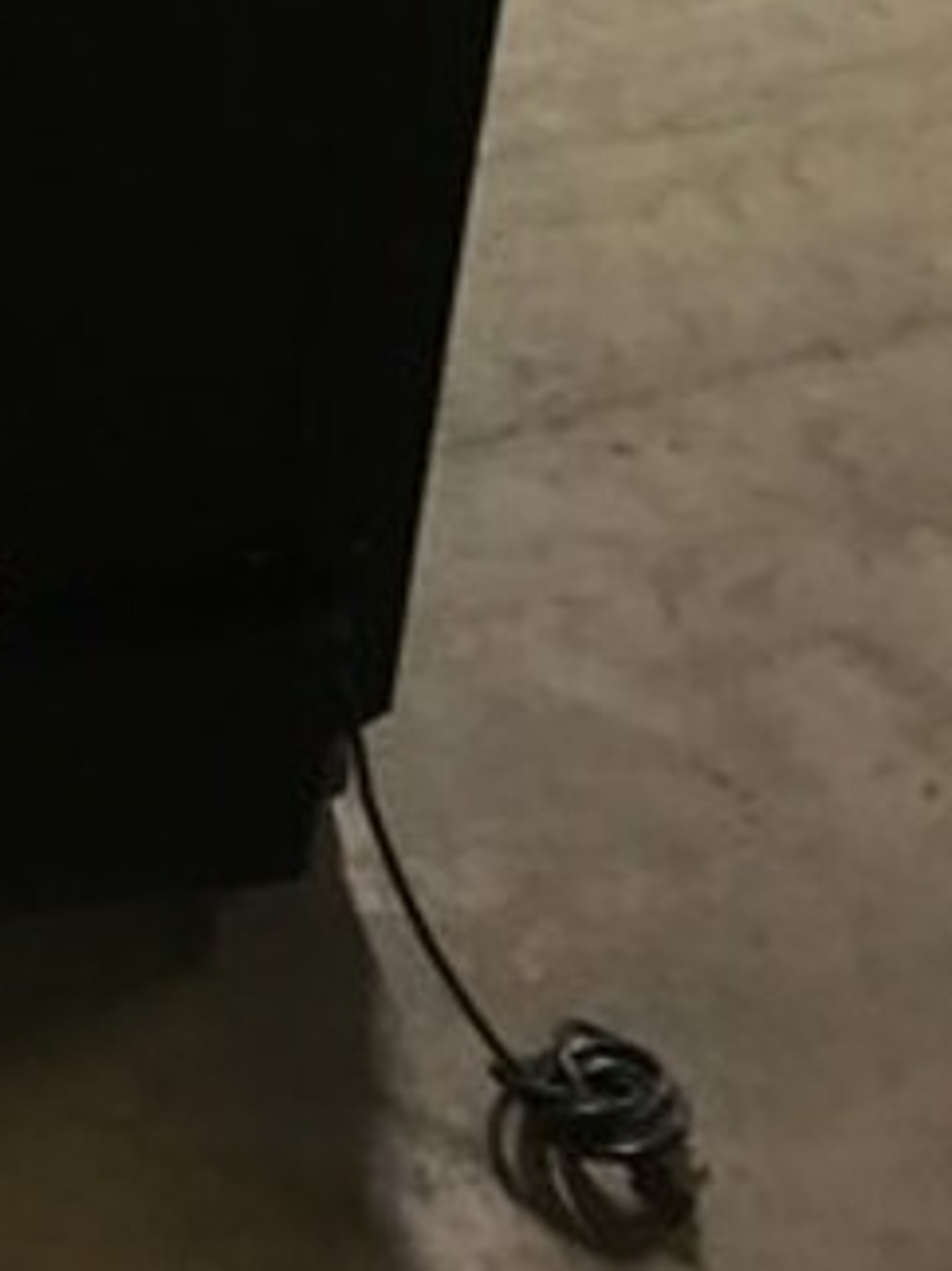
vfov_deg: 24.0
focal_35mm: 73
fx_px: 2679
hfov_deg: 19.0
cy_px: -301
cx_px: -212
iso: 64
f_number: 2.2
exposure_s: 1/4
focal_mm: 4.15
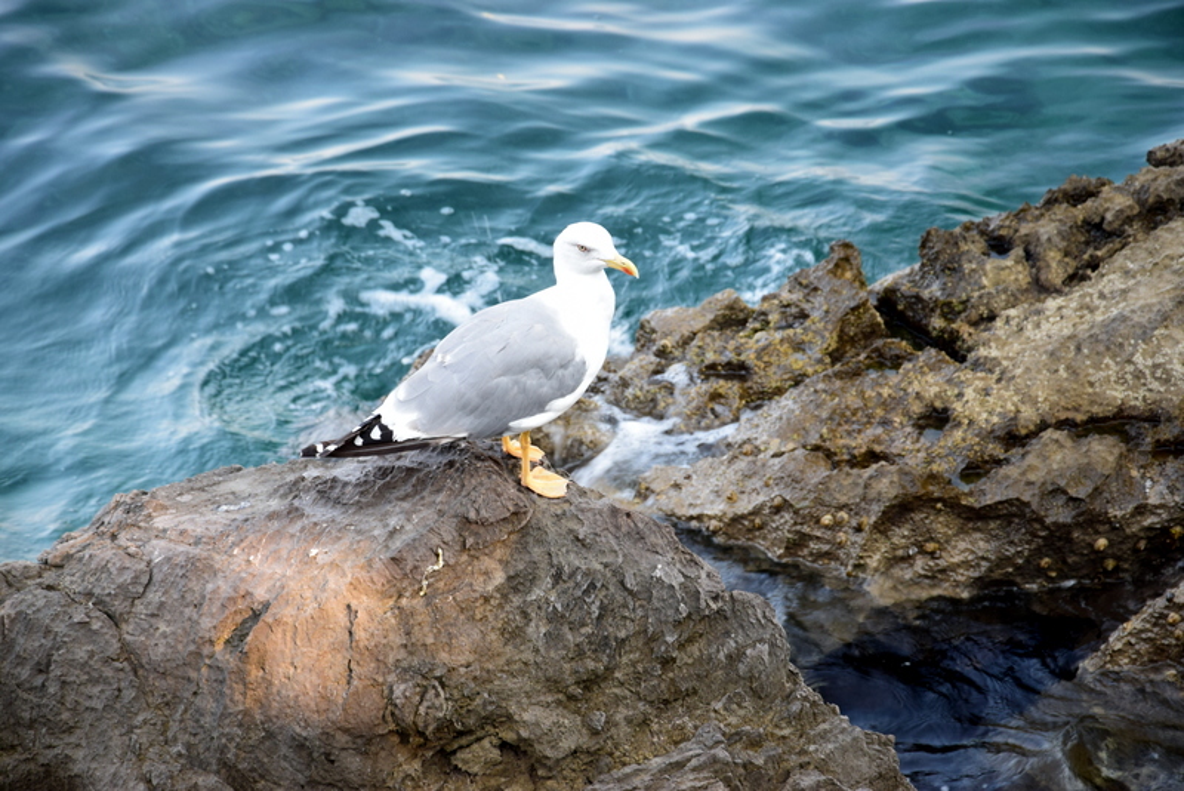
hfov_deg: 13.0
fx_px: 5182
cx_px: 592
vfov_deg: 8.7
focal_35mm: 158
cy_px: 396
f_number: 8
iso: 400
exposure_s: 1/60
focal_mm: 105
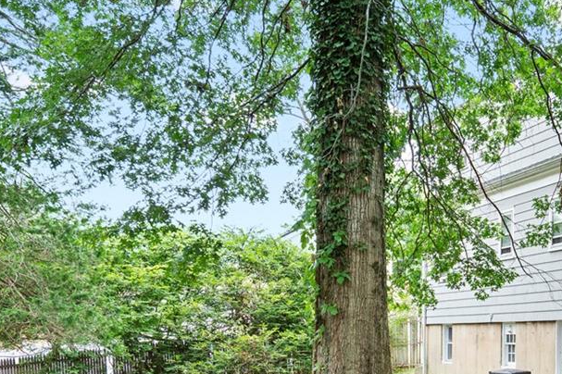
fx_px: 843
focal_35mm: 54
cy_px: 375
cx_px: 553
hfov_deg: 33.9
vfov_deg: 23.9
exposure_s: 1/200
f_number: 5.6
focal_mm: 16
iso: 320
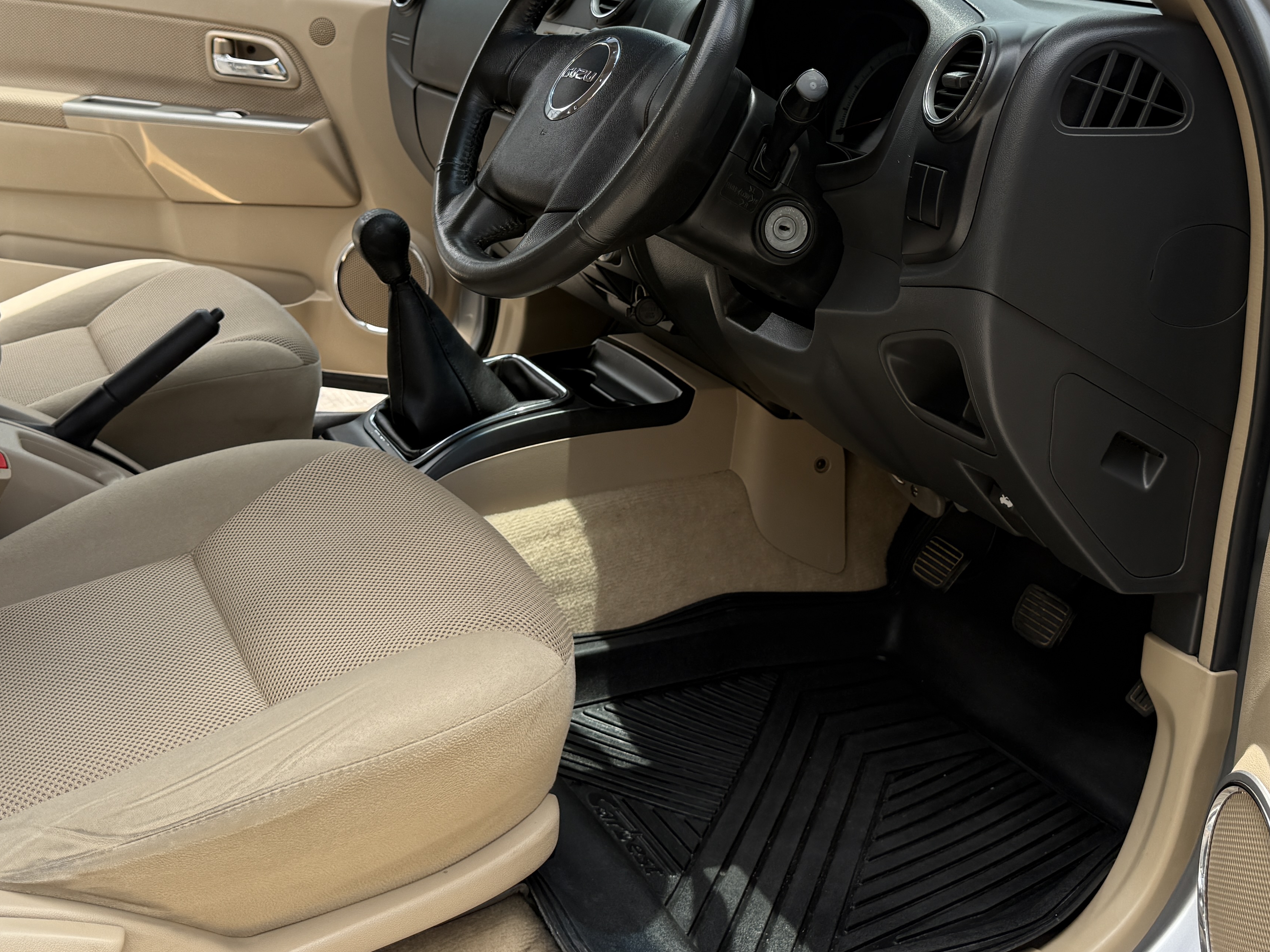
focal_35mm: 40
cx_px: 676
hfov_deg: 46.8
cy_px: 212
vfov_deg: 35.0
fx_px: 1467
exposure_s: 1/979
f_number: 1.78
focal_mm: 6.76
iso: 80
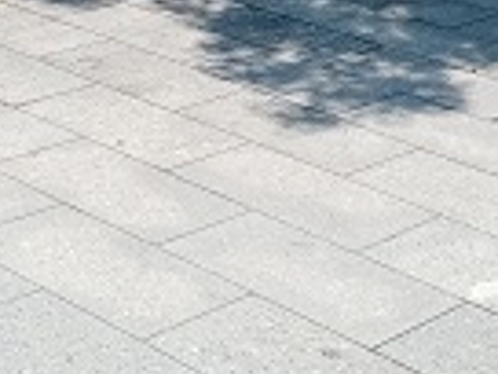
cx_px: 341
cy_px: -152
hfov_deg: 19.0
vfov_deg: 13.7
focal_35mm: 103
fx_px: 1482
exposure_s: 1/1464
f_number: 1.8
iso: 103
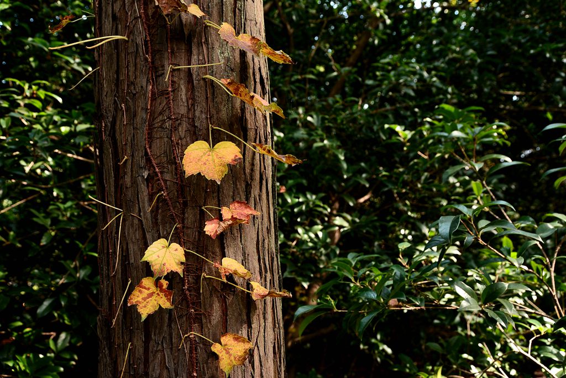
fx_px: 551
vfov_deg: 37.9
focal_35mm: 35
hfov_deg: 54.4
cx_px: 283
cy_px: 189
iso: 400
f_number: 7.1
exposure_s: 1/80
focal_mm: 35
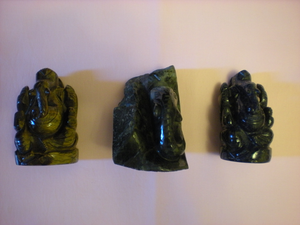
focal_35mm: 38
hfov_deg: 49.0
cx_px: 150
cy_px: 112
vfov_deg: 37.7
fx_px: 329
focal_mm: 6.3
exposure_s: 1/8
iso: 417
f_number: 3.1
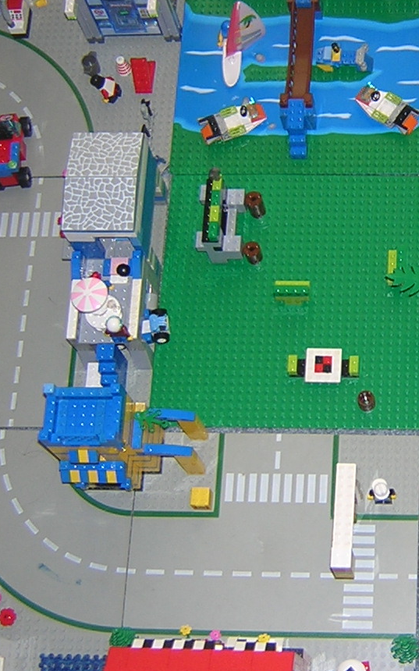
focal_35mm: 71
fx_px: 1298
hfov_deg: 17.8
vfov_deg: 28.9
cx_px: 446
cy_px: 276
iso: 100
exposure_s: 1/60.1
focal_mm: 4.7
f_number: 2.6
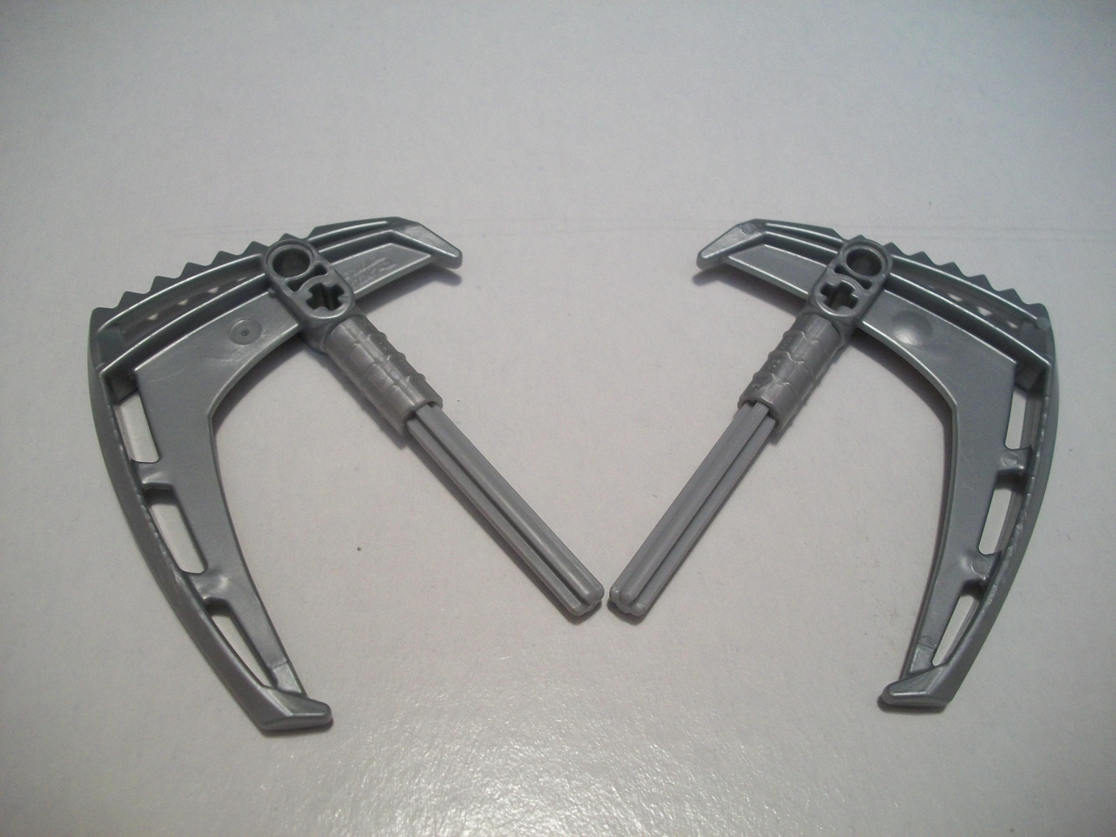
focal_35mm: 32
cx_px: 558
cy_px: 418
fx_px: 1032
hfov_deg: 56.8
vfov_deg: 44.2
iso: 160
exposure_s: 1/15
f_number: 2.9
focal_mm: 5.7
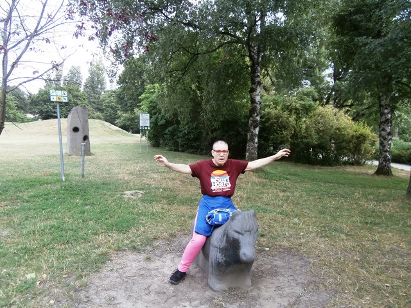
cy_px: 154
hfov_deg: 71.6
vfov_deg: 56.8
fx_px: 285
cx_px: 206
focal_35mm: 24
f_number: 3
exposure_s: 1/160
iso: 100
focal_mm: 4.2
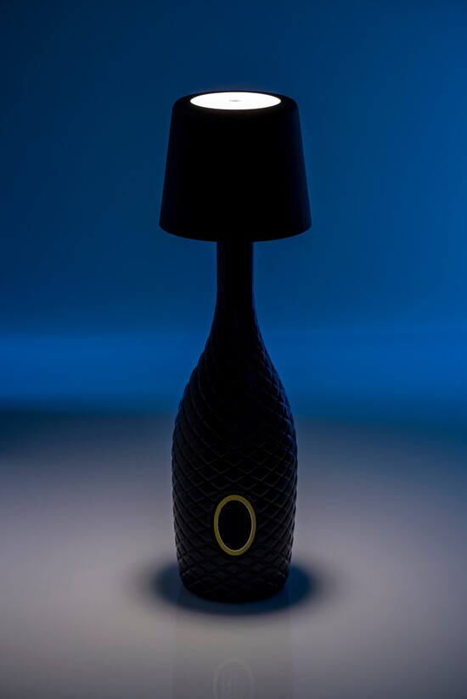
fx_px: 2041
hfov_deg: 13.1
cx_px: 234
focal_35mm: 105
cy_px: 350
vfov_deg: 19.4
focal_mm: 105
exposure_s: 1
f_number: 6.3
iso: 100
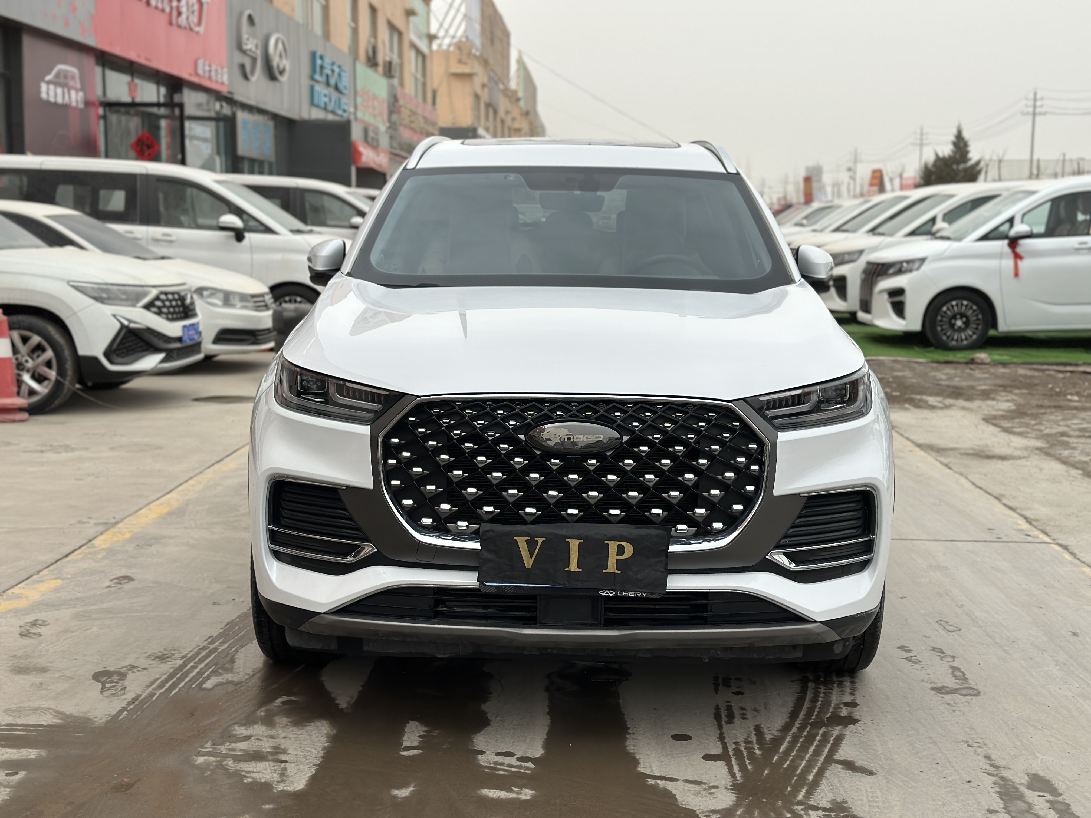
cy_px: 409
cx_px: 546
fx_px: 1513
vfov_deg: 30.3
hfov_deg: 39.7
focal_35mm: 48
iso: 100
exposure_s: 1/4367
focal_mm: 6.86
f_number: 1.78
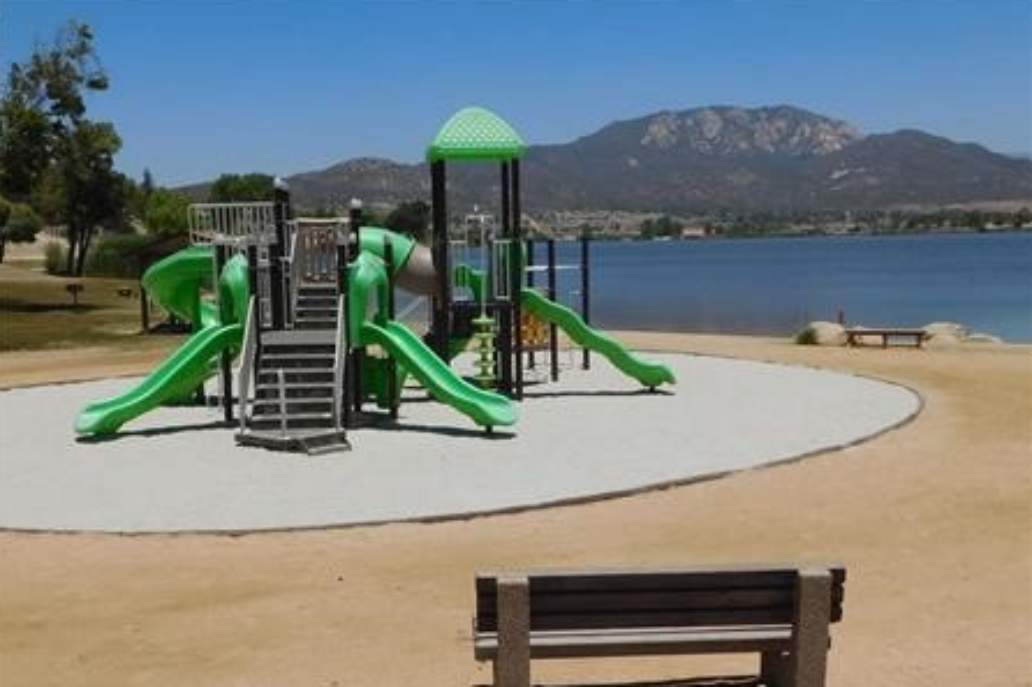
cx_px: 514
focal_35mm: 42
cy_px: 378
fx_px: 1203
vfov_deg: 31.8
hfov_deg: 46.4
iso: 125
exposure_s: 1/800
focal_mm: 7.1
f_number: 7.2
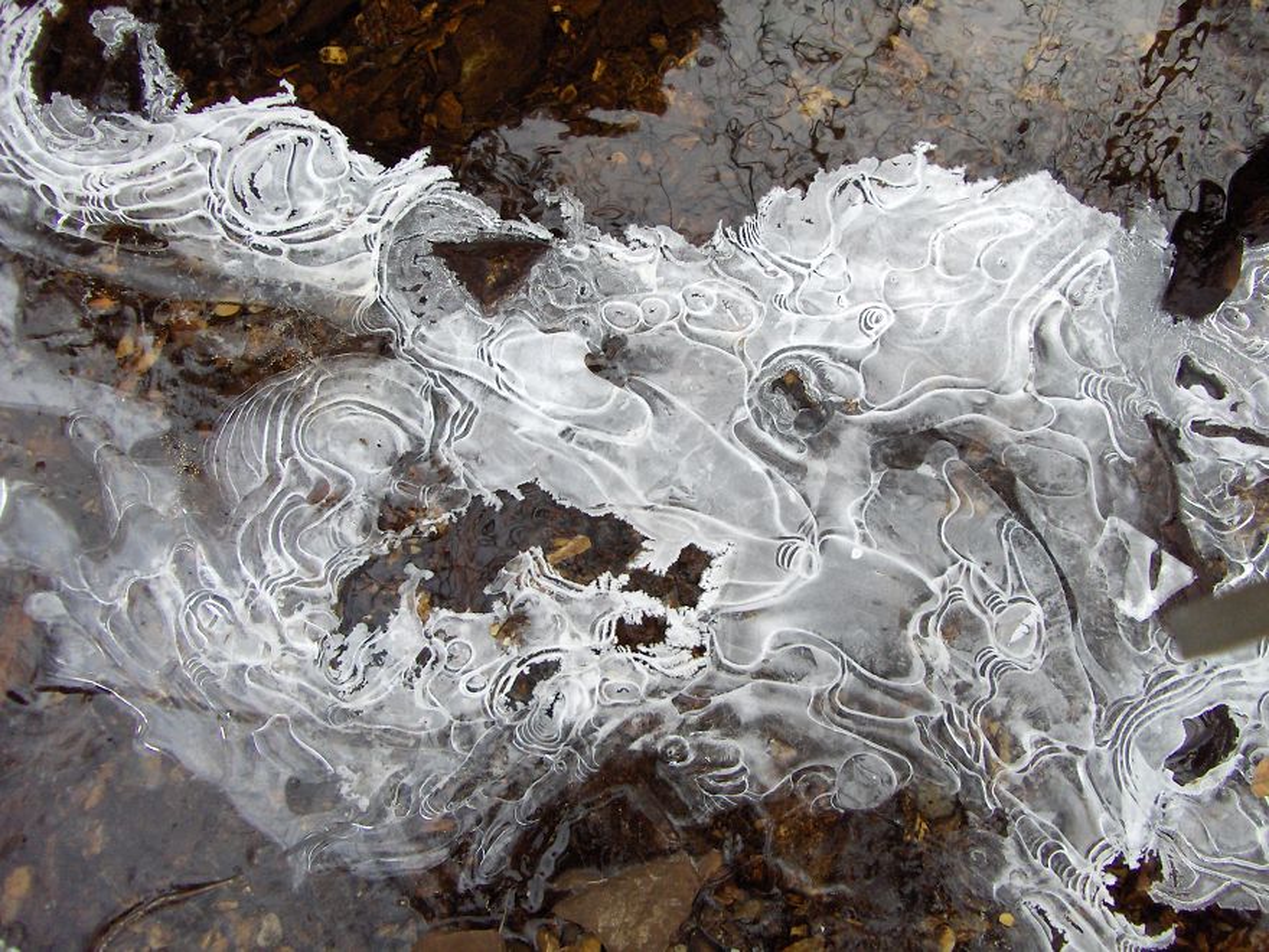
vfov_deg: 40.7
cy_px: 476
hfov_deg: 52.6
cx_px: 634
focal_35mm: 35
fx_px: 1283
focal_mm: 5.8
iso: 100
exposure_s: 1/180
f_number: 2.6
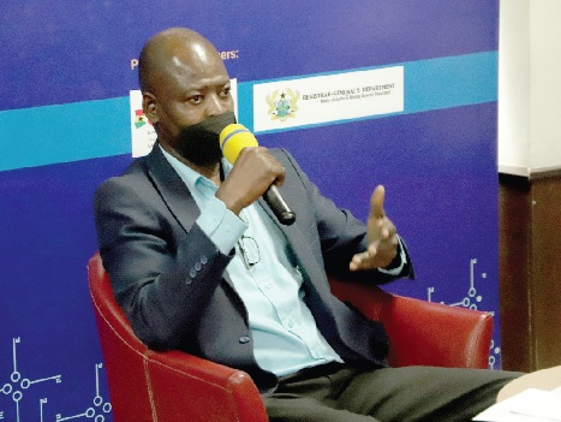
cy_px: 211
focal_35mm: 26
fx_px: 422
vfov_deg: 53.1
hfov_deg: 67.3
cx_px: 280
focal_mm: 3.82
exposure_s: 1/1202
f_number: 2.2
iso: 100
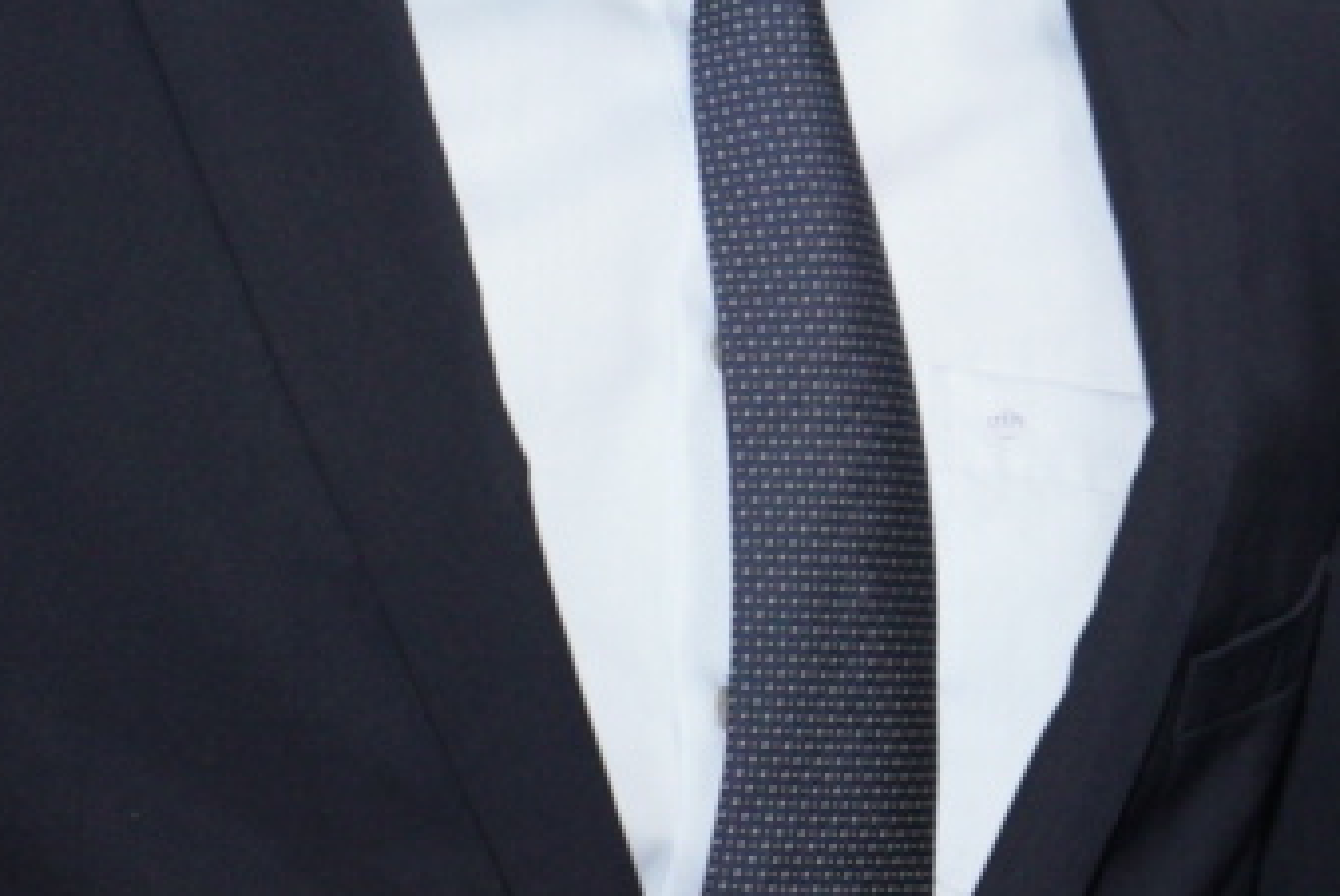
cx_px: 2478
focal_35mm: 191
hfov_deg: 10.1
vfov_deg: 7.2
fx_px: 7115
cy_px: 381
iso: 1000
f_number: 4
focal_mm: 40
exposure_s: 1/160
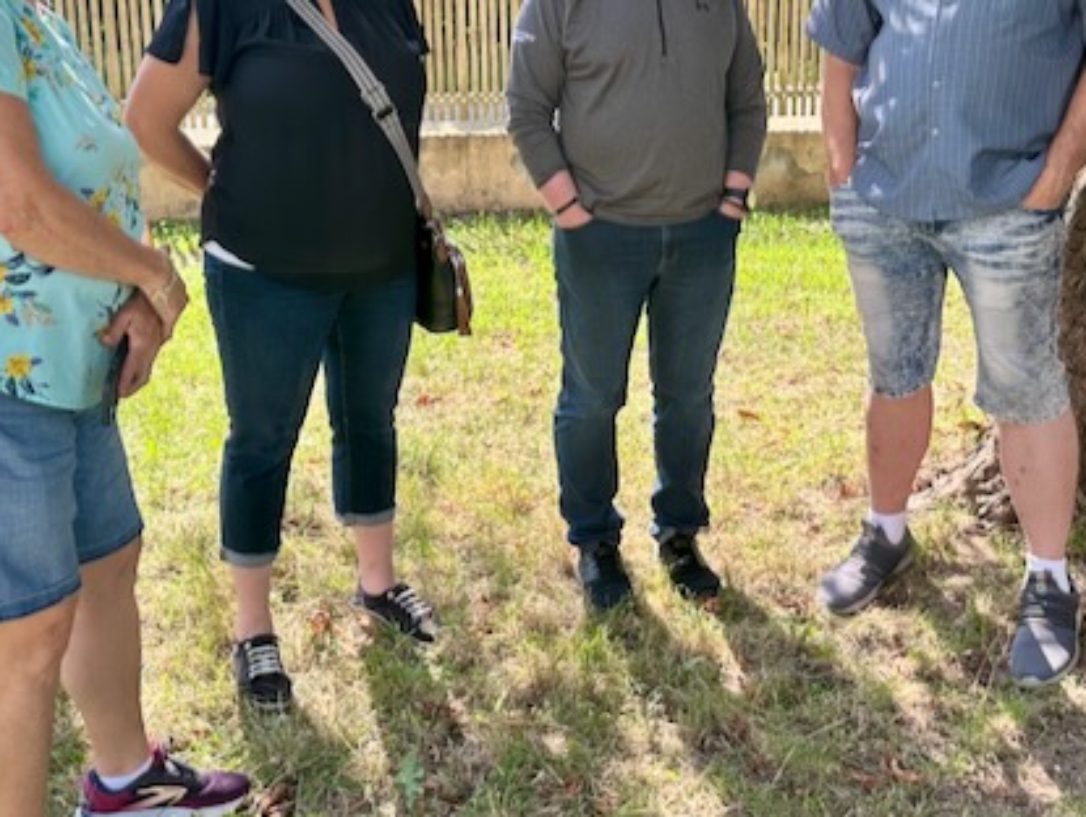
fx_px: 1162
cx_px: 683
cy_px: 211
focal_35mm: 37
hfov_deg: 49.6
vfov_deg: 37.8
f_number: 1.78
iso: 80
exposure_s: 1/524
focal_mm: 6.86
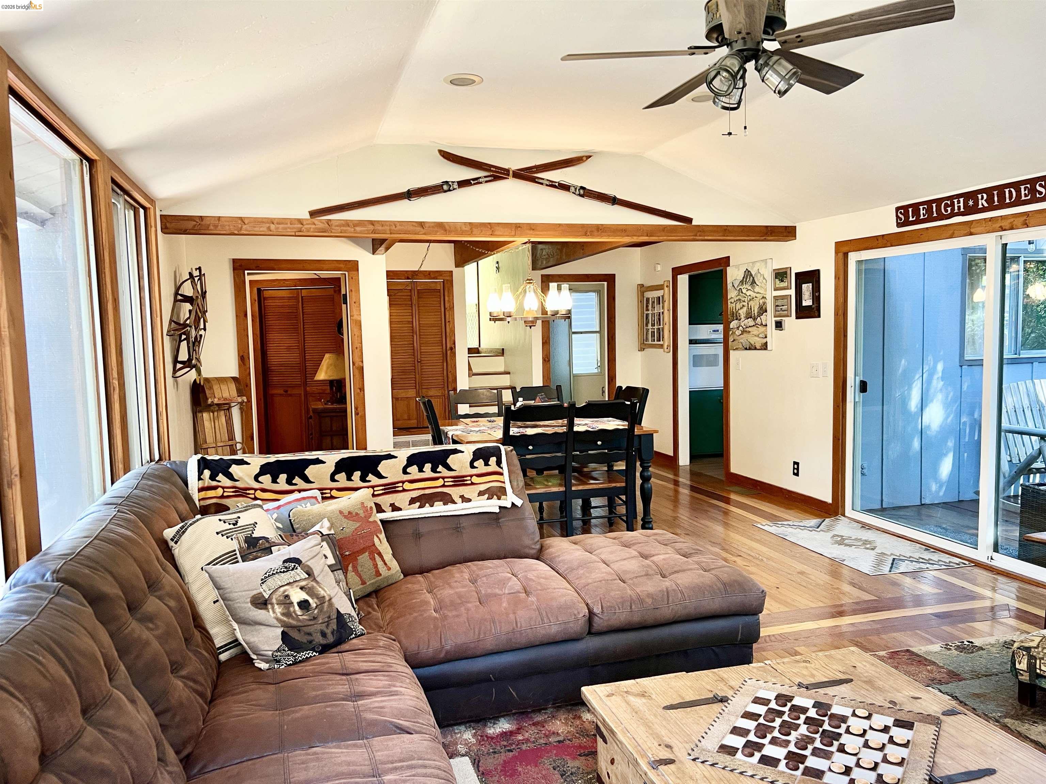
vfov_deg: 53.1
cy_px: 392
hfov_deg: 67.3
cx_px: 523
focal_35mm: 26
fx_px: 786
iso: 100
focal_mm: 5.7
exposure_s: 1/60
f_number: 1.5
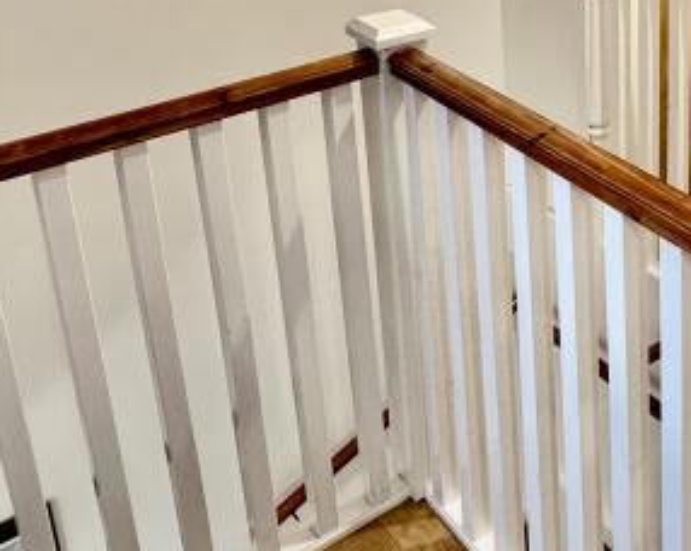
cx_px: 614
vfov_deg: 28.7
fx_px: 1001
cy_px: -10
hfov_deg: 35.9
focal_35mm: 49
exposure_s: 1/50
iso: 200
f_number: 2.2
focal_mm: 2.22
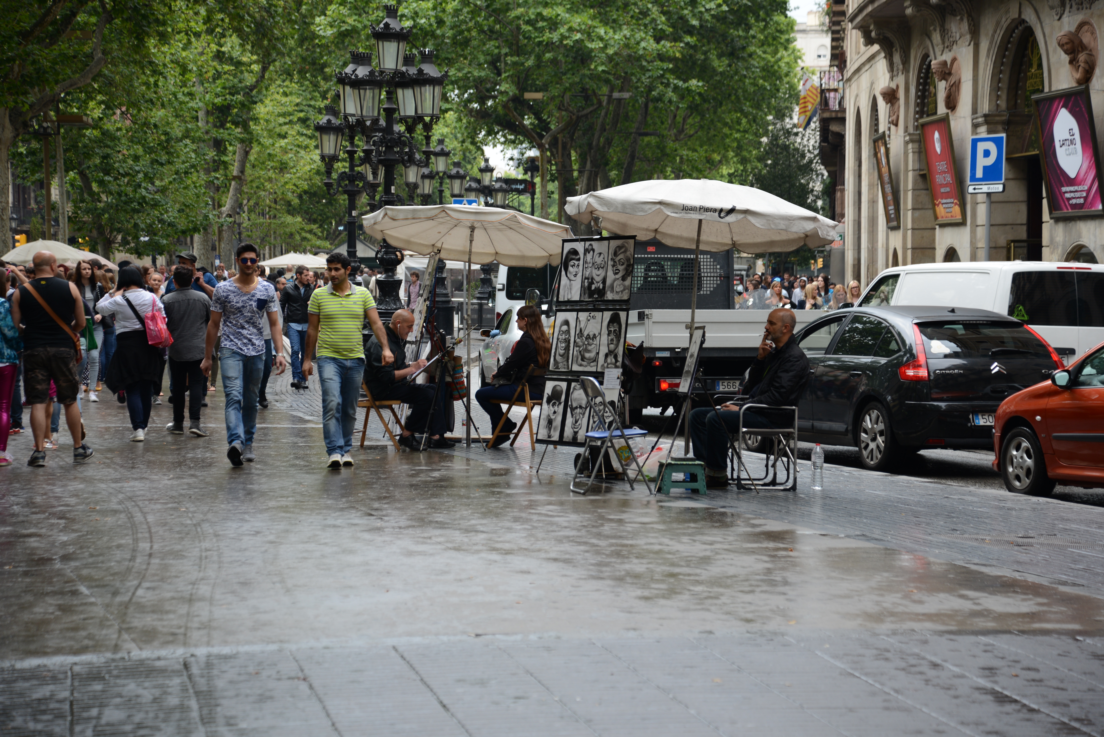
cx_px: 552
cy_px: 368
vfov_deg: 16.1
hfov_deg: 23.9
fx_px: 2608
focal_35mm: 85
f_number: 4.5
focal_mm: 85
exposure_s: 1/250
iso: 200
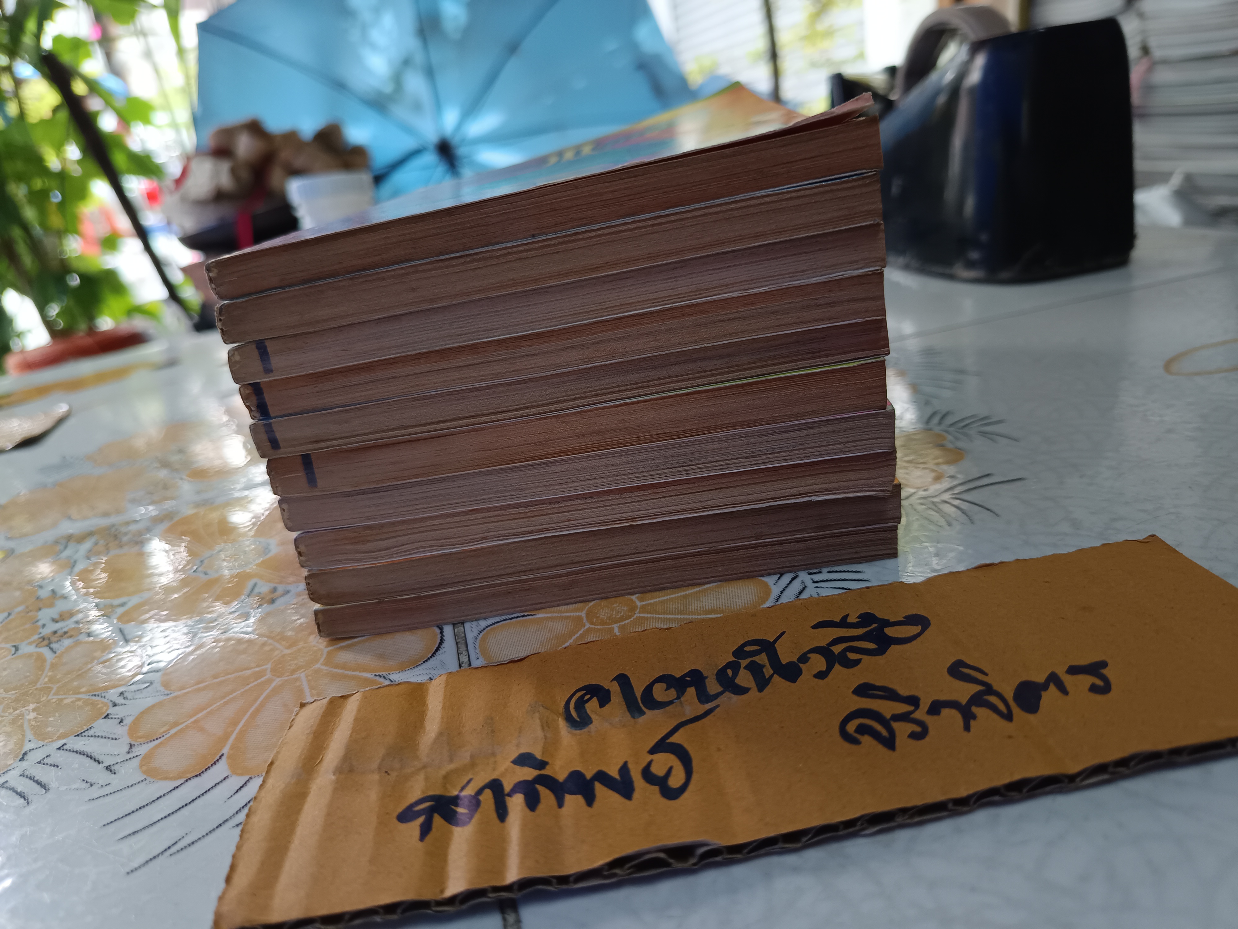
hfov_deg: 71.6
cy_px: 464
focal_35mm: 24
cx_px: 619
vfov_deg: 56.8
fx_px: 858
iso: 571
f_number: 1.7
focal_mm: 5.31
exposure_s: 1/50
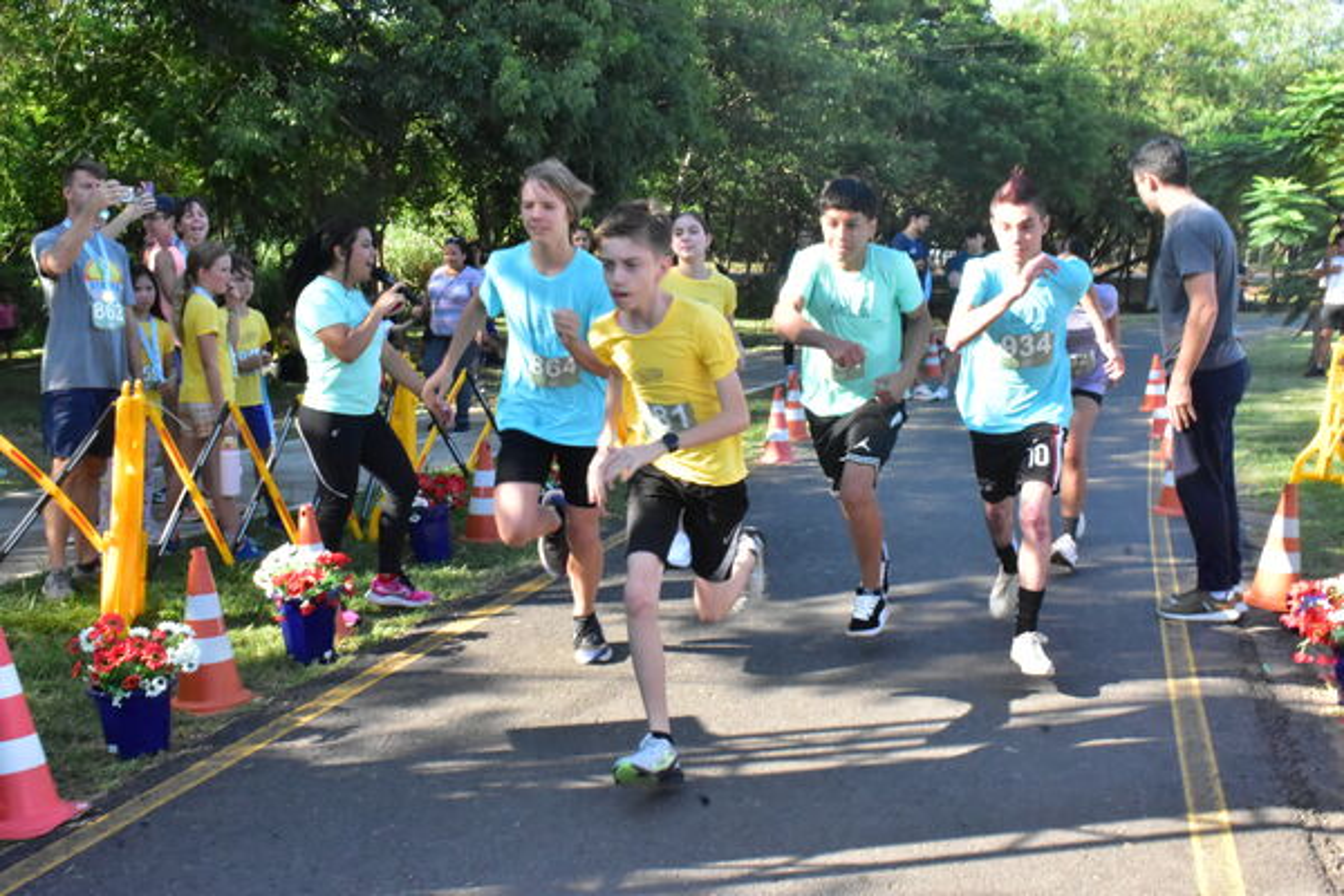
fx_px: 1568
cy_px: 448
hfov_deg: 46.4
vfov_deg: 31.9
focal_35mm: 42
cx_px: 672
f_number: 29
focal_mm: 28
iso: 3200
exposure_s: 1/200
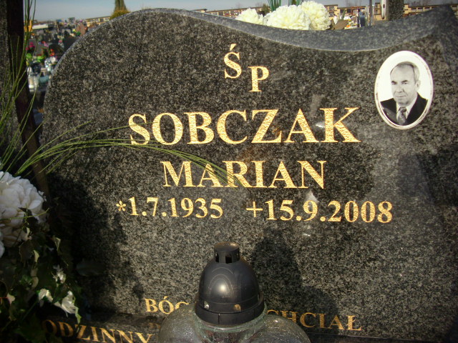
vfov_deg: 38.7
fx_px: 490
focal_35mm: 37
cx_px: 229
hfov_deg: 50.1
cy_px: 172
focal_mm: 6.2
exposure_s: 1/916
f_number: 2.8
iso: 50
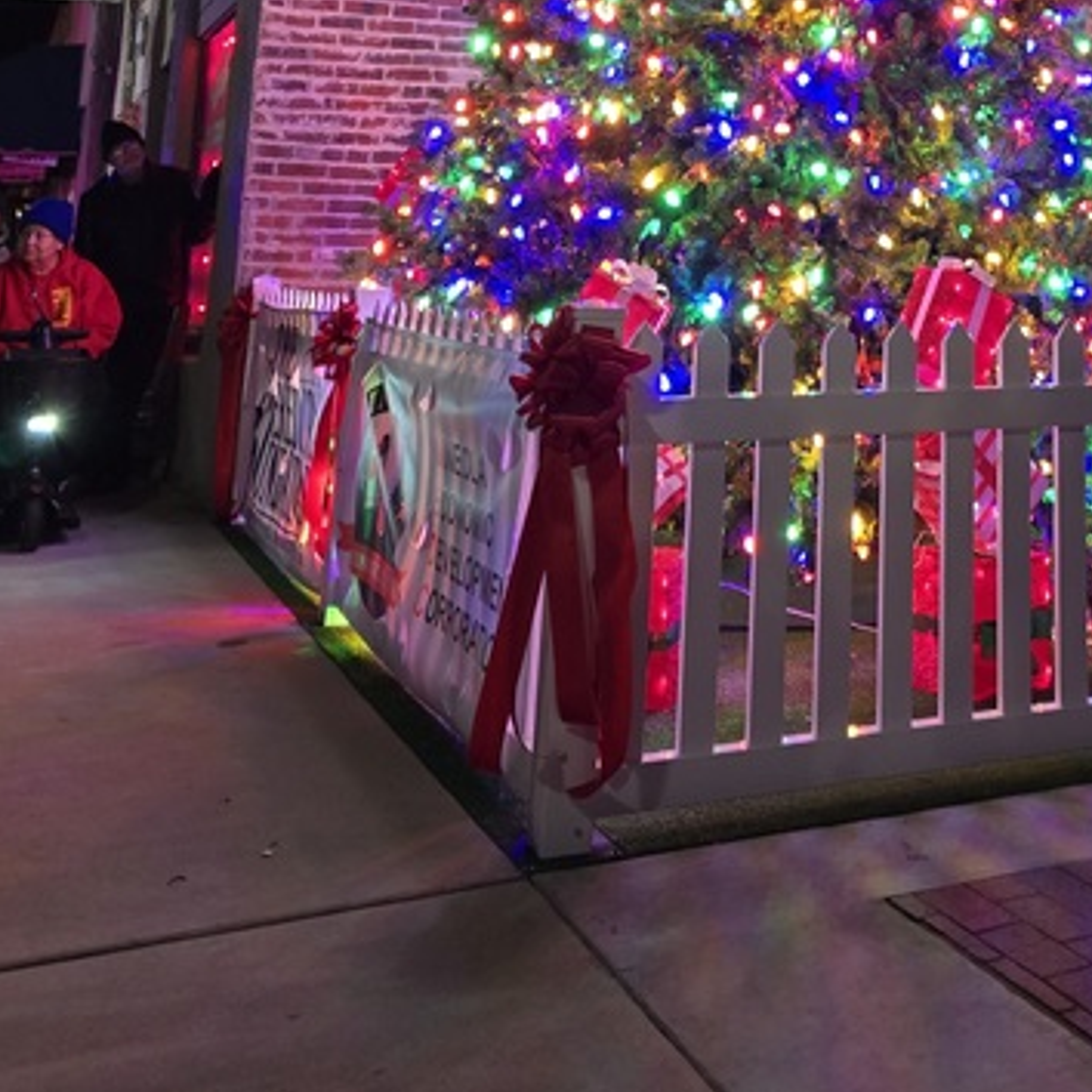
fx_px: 1642
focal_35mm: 46
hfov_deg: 35.8
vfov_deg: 32.3
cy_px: -120
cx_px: 845
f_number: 1.7
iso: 800
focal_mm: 6.3
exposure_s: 1/60
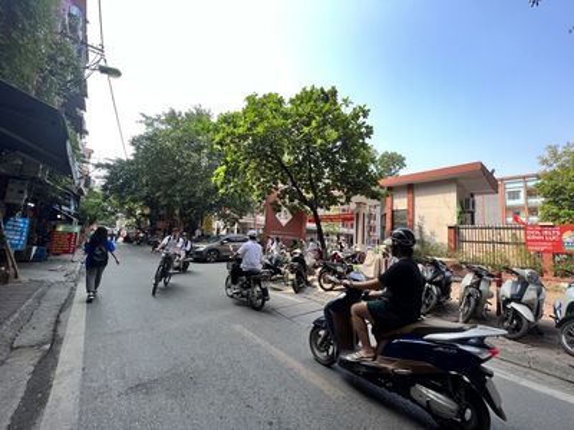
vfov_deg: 89.9
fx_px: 216
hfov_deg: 106.2
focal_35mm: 13
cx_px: 287
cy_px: 215
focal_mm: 1.57
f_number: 1.8
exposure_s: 1/222
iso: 32
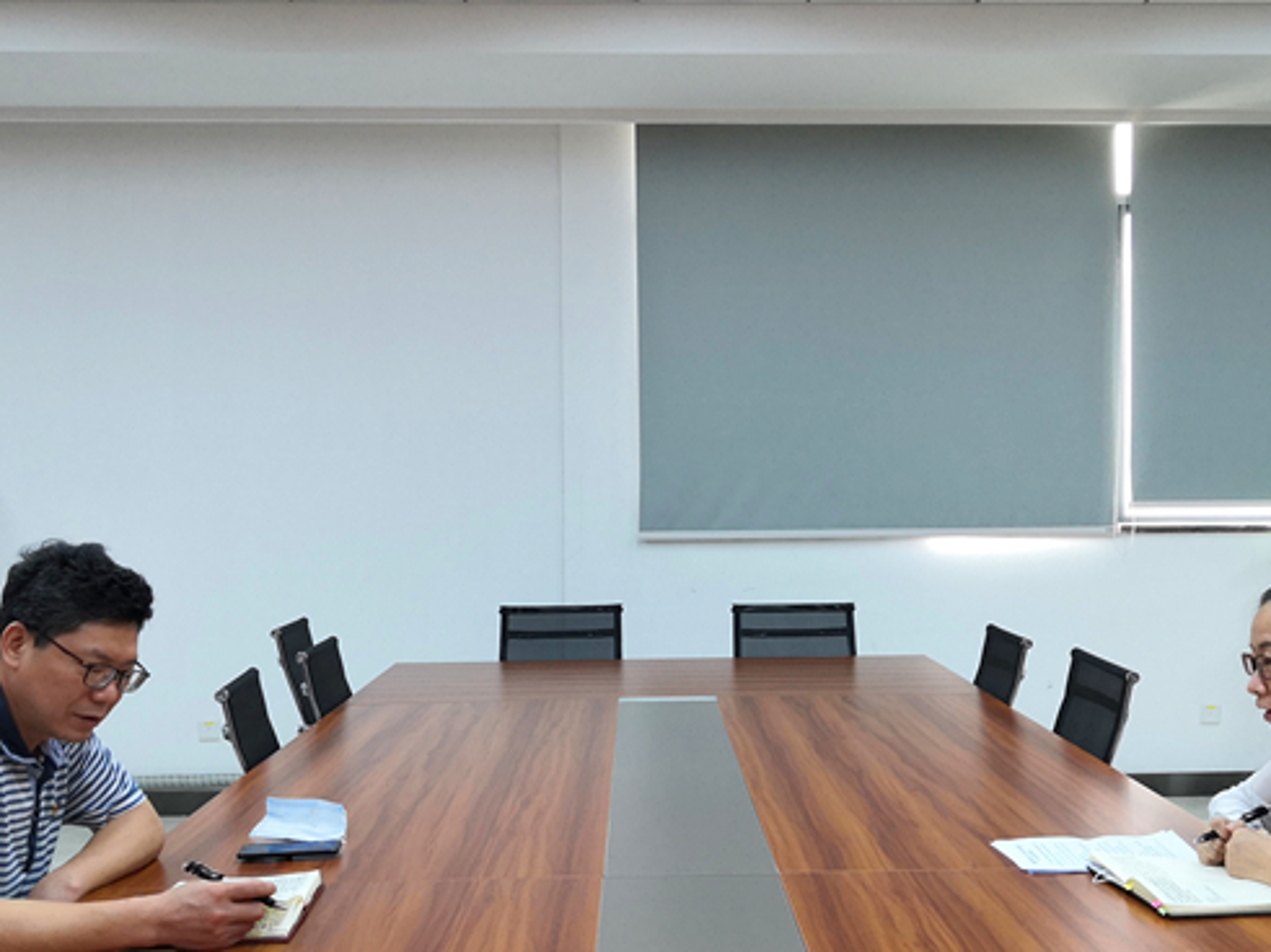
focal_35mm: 44
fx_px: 1615
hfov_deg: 42.9
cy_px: 530
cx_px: 683
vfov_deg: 32.8
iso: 160
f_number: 1.8
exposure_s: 1/50
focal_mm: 3.95
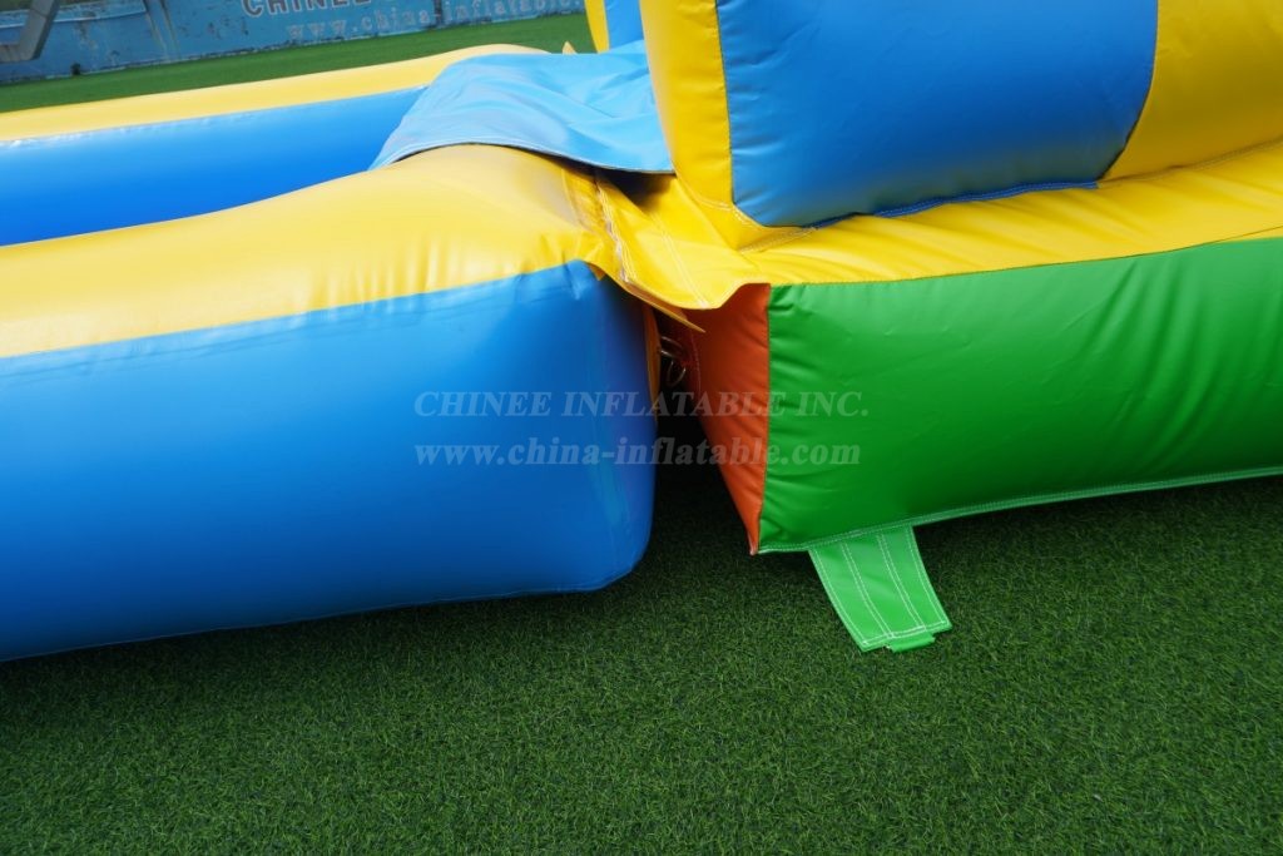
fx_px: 855
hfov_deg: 73.7
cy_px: 428
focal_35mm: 24
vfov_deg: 53.1
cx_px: 642
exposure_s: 1/320
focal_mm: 16
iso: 100
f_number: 5.6
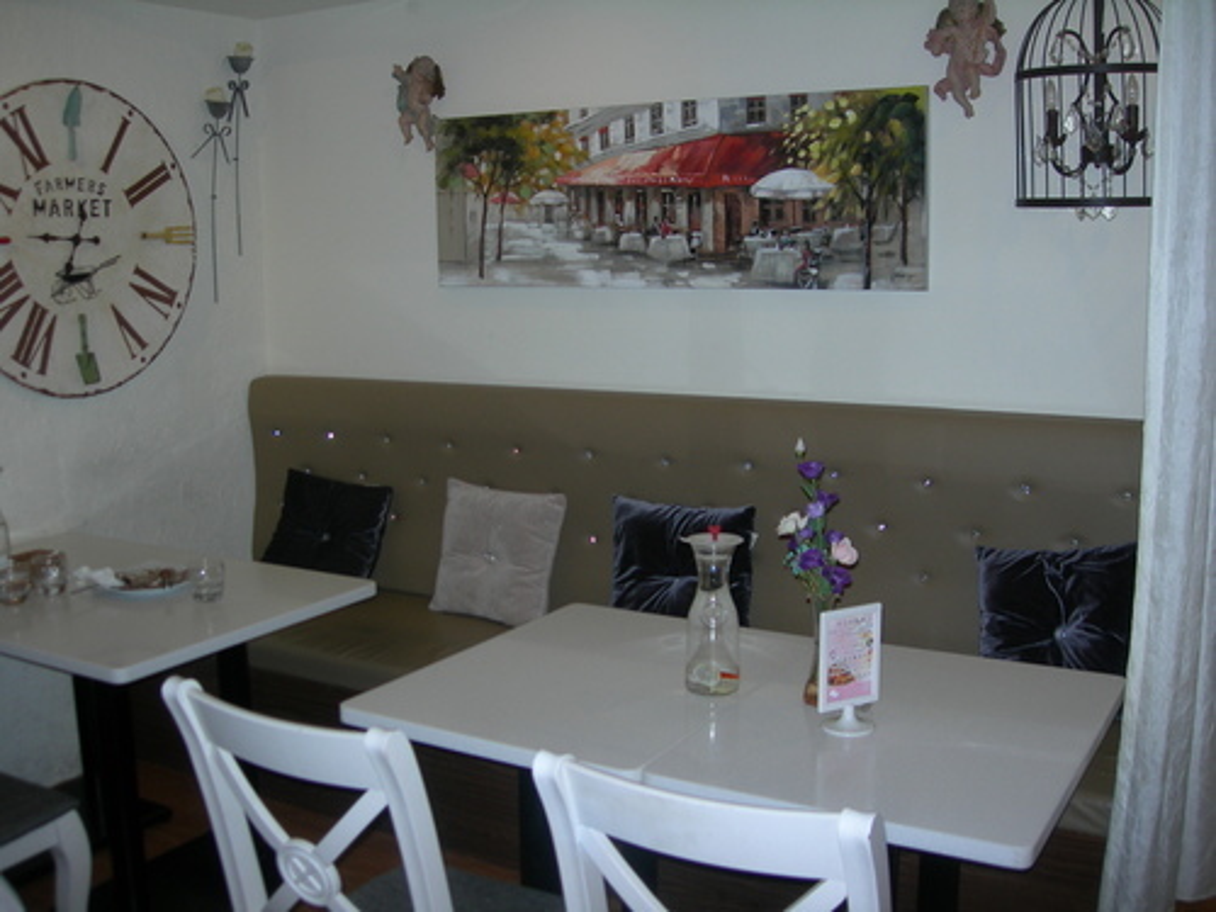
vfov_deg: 37.7
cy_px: 456
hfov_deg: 49.0
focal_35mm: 38
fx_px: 1335
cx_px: 608
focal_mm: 7.8
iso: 50
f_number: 2.8
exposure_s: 1/60.1
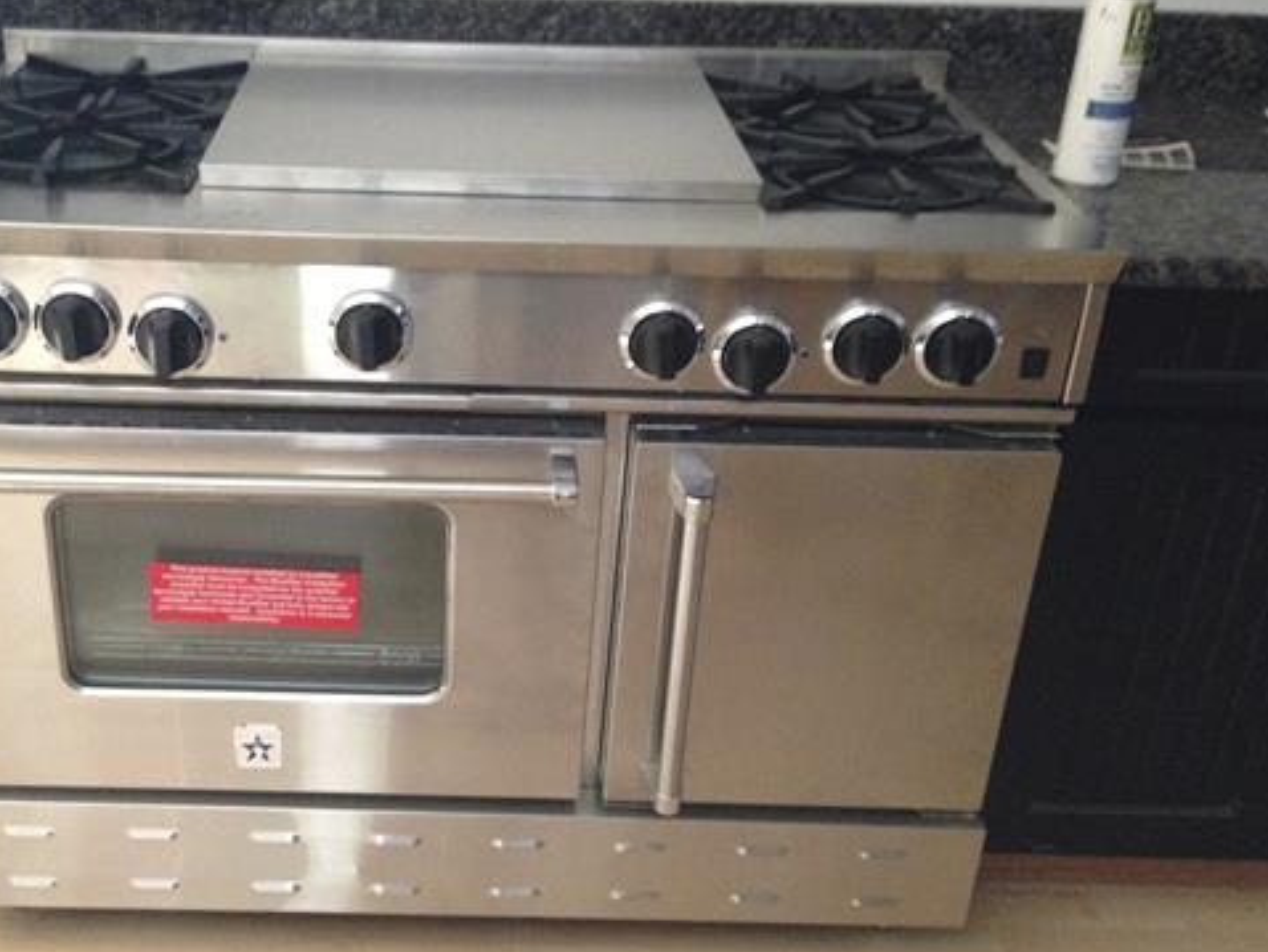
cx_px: 454
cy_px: 550
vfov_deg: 32.2
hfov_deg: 41.7
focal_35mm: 45
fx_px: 1649
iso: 400
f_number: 2.4
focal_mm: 4.12
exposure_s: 1/15
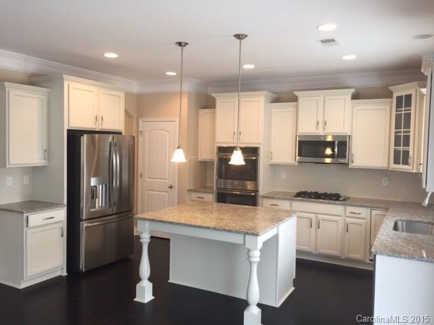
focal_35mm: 29
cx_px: 217
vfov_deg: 48.2
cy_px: 162
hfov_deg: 61.7
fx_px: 364
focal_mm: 4.15
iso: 32
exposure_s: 1/15
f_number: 2.2
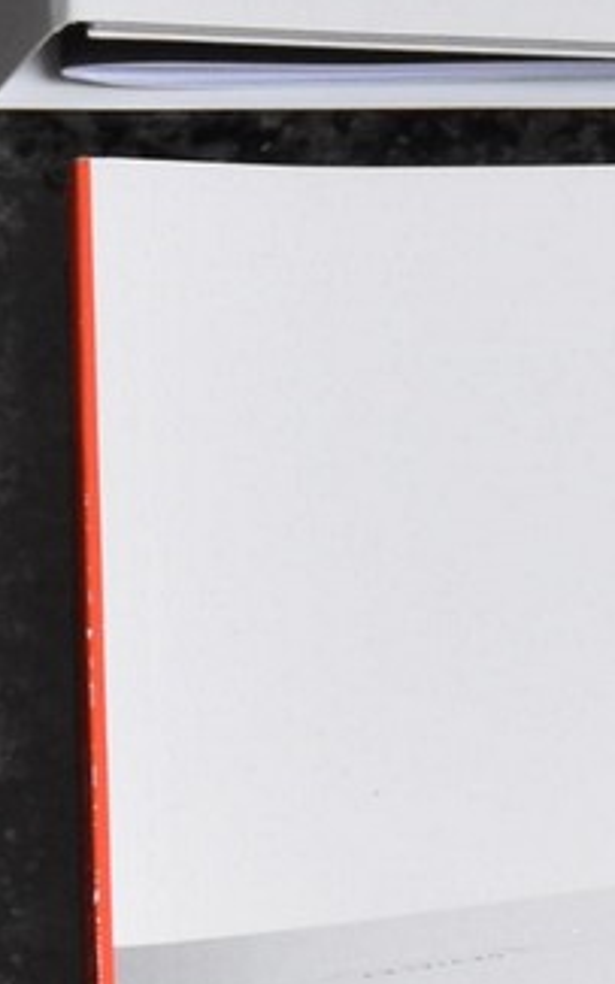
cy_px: -303
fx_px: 14407
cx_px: 56
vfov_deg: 3.9
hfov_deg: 2.4
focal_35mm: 537
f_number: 6.3
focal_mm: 48
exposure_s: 1/160
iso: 400
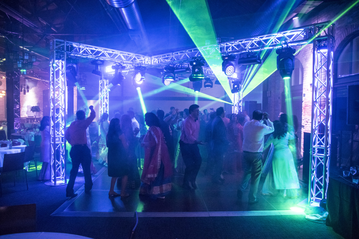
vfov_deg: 50.4
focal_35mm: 26
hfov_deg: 70.4
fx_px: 254
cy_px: 120
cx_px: 180
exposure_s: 1/60
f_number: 2.8
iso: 3200
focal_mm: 17
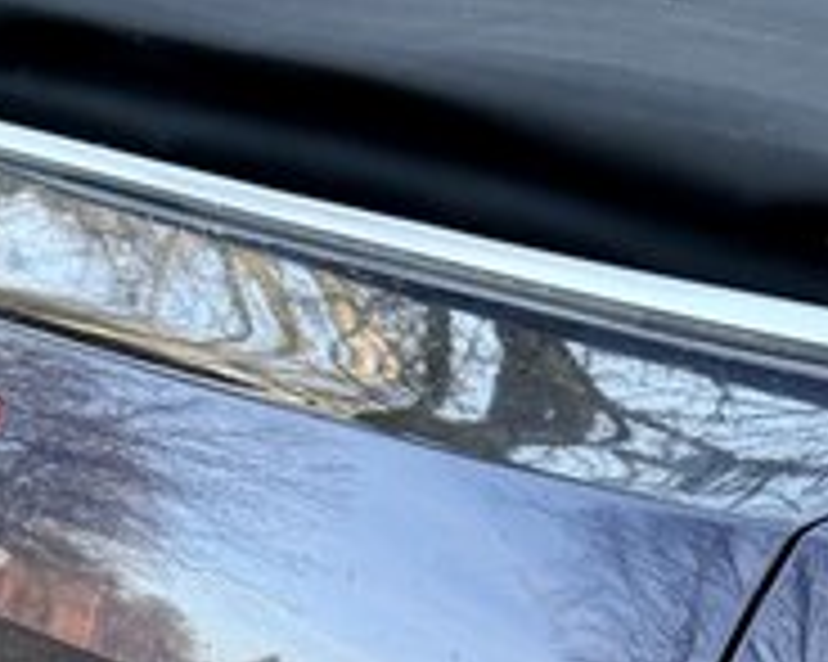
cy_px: 1225
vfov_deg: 13.4
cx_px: 909
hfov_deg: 18.1
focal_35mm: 102
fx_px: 2498
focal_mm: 6.76
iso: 160
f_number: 1.78
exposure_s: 1/121
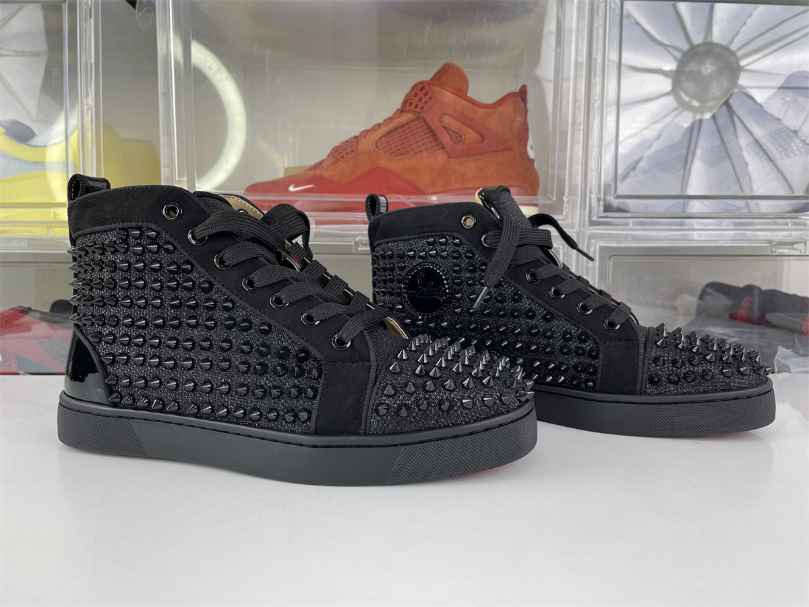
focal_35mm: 26
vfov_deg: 53.1
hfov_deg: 67.3
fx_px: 608
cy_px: 304
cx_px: 404
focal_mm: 4.2
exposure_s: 1/104
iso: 32
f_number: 1.6
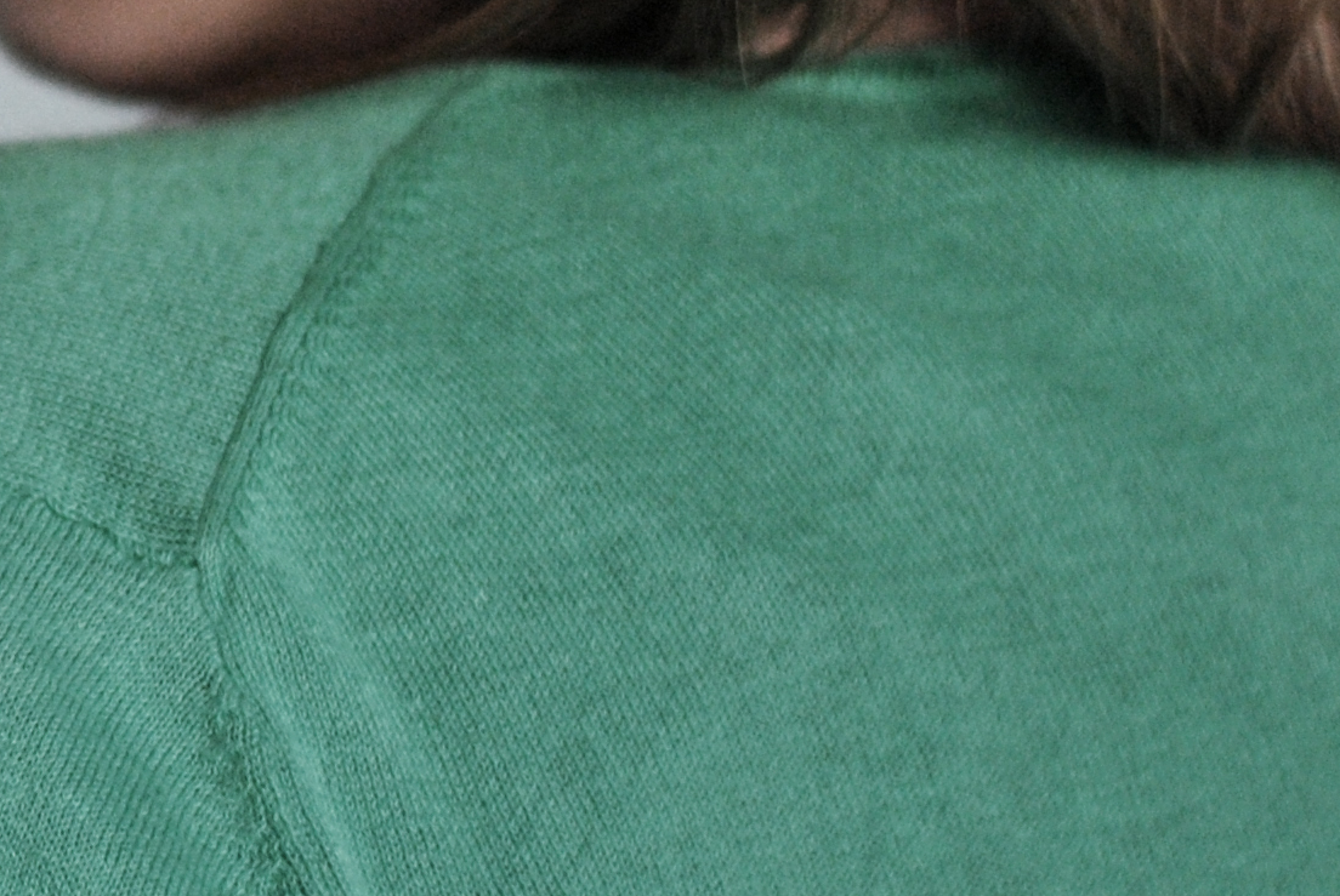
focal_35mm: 263
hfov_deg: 7.7
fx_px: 9801
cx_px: -572
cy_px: 124
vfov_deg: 5.2
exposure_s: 1/125
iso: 400
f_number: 1.8
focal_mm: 50
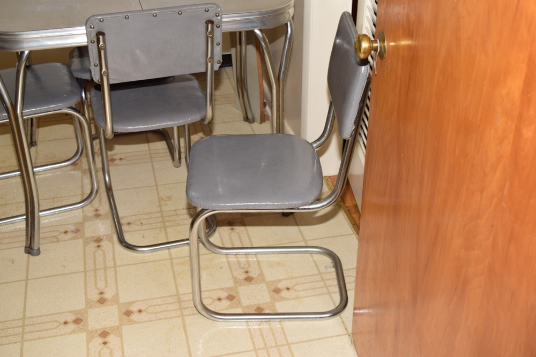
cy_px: 178
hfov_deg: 41.1
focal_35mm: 48
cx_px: 268
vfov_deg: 28.1
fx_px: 715
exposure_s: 1/100
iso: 100
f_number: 5.6
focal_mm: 32
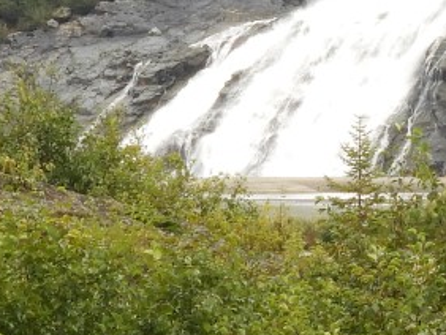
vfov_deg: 1.6
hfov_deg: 2.2
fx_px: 11838
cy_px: 17
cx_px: 476
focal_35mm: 918
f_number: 5.3
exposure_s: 1/100
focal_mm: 32.2
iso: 100
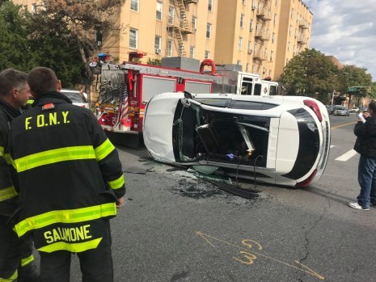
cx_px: 188
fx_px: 304
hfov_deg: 63.4
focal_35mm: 28
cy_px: 141
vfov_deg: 49.8
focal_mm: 3.99
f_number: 1.8
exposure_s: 1/2128
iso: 20
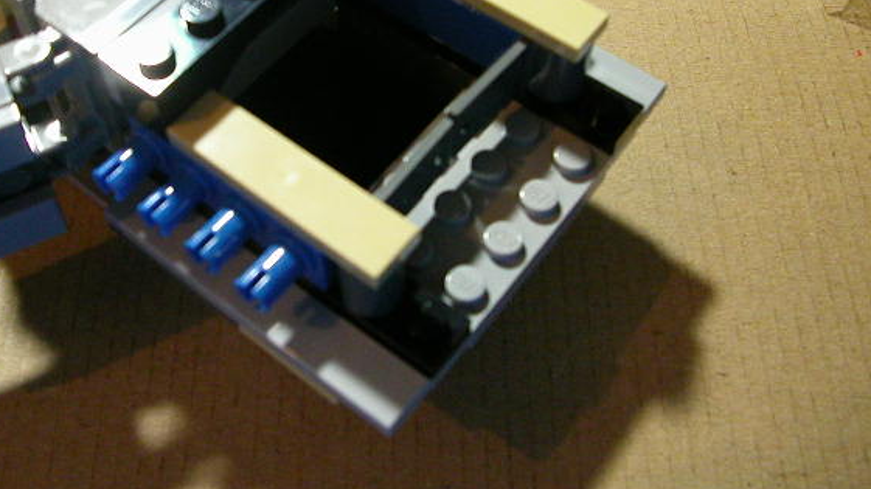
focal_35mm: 46
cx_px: 377
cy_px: 134
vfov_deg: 25.7
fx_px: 1062
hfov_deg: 44.5
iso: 400
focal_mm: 5.6
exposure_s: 1/15.6
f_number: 2.7
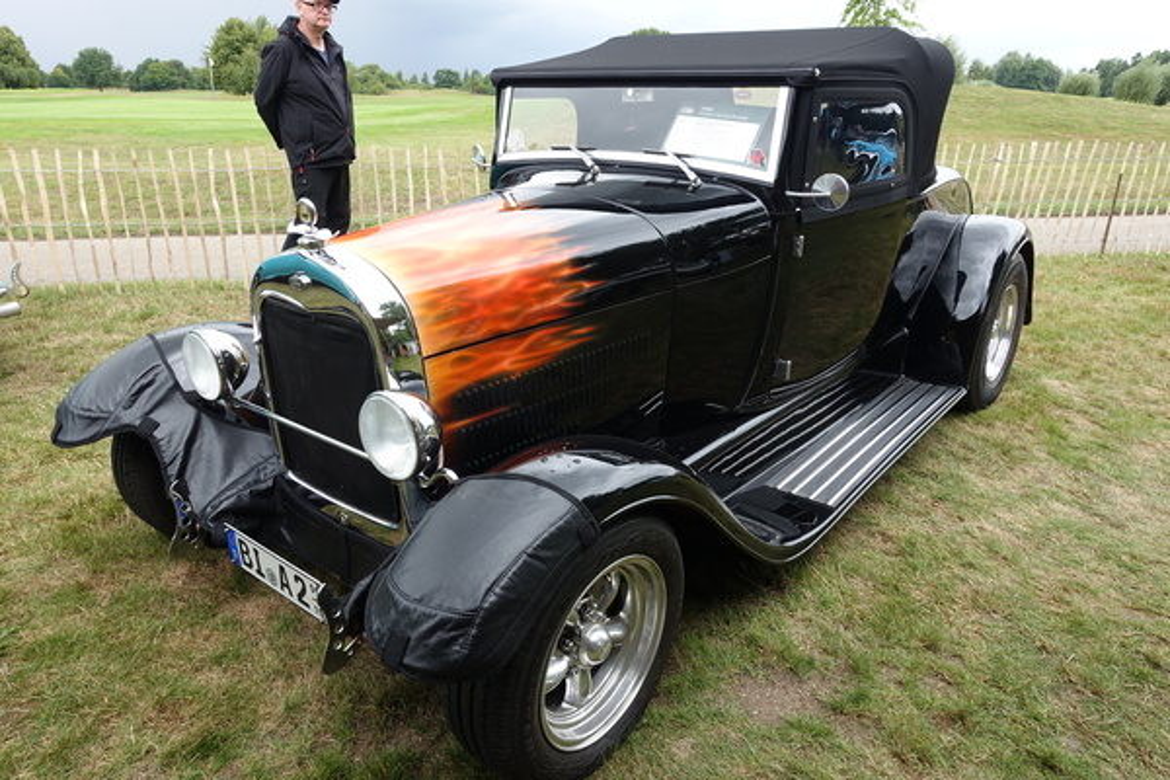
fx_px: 780
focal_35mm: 24
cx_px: 585
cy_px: 390
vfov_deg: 53.1
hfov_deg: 73.7
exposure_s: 1/125
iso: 125
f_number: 5.6
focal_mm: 8.8
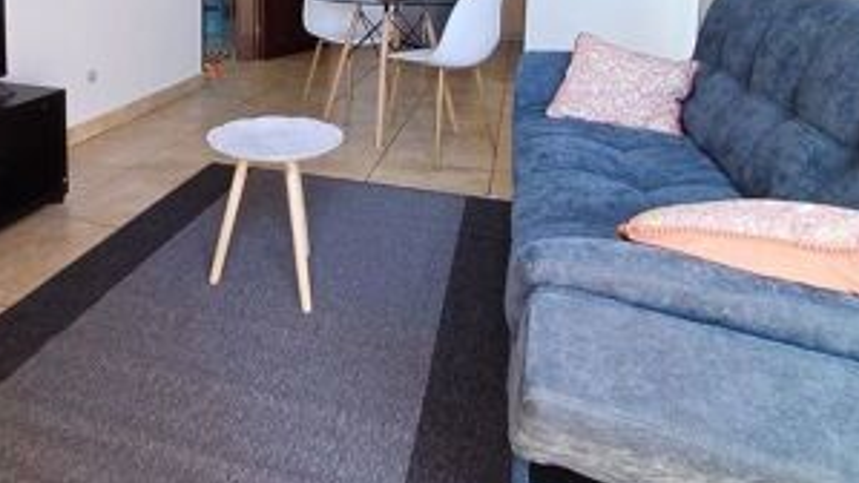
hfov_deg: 67.2
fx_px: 638
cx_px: 339
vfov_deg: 37.0
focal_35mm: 28
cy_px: -3
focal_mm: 1.64
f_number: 2.2
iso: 100
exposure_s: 1/50
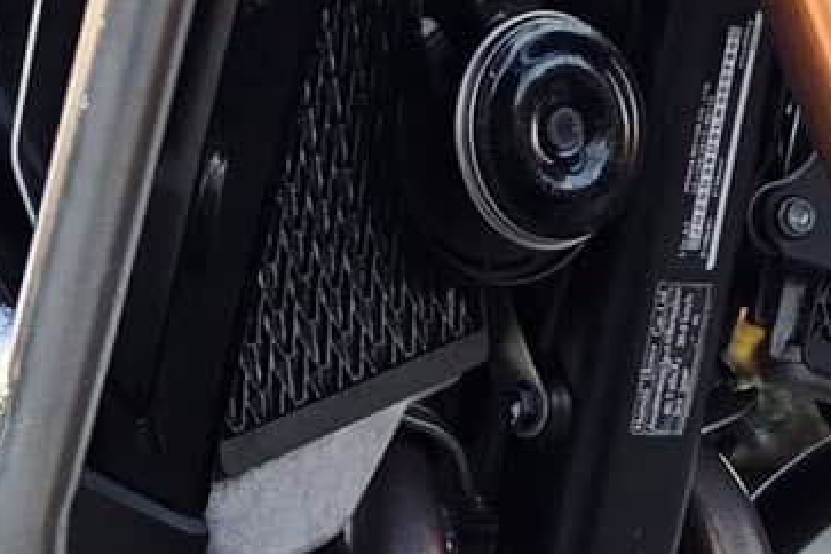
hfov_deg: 15.2
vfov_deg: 10.2
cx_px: 499
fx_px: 3116
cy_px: 234
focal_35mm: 135
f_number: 1.8
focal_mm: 5.4
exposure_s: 1/180
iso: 50
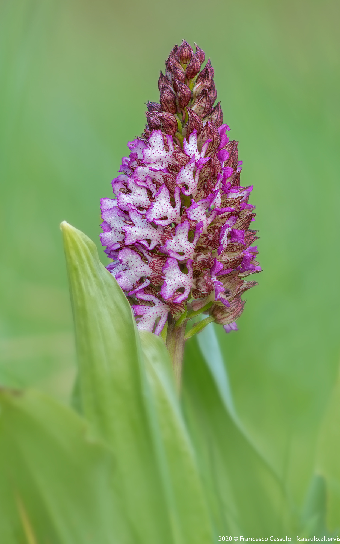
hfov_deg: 4.3
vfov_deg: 6.8
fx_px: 4552
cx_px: 178
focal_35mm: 307
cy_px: 271
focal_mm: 200
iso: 100
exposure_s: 1/6
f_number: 4
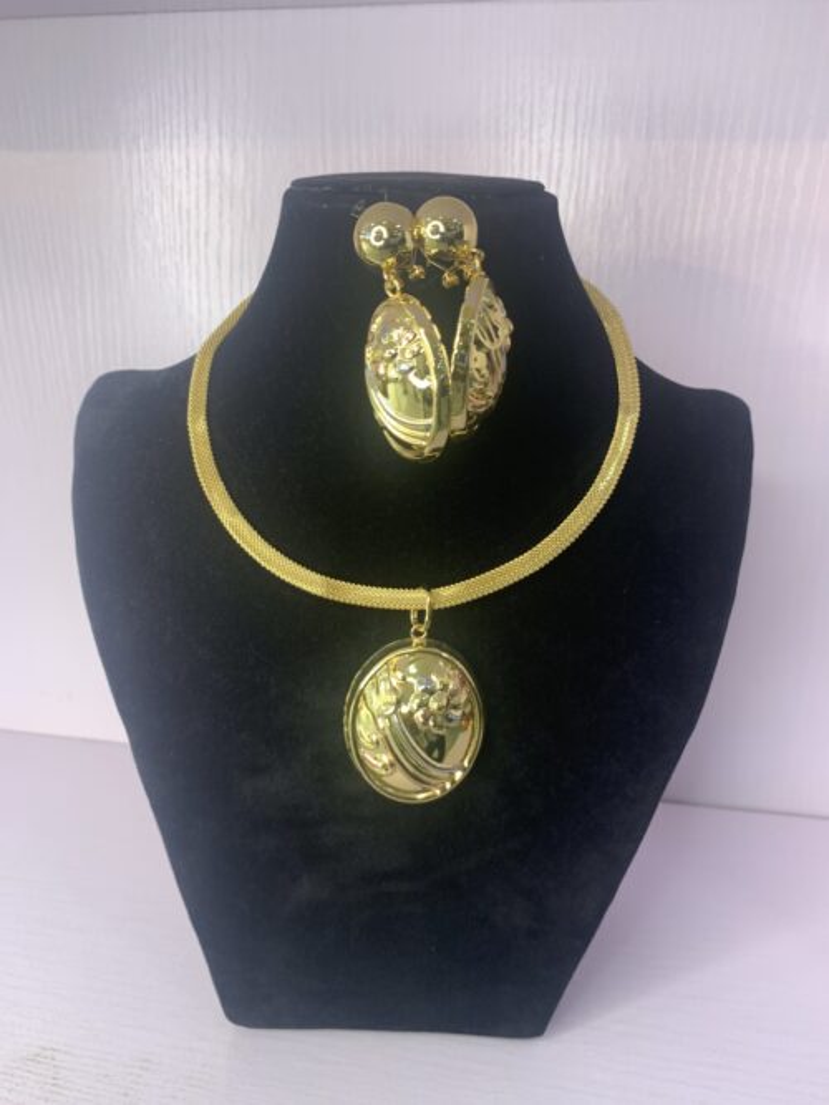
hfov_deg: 53.0
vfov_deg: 67.3
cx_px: 414
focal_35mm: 26
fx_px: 830
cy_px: 552
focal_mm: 4.25
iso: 50
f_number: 1.8
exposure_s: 1/100
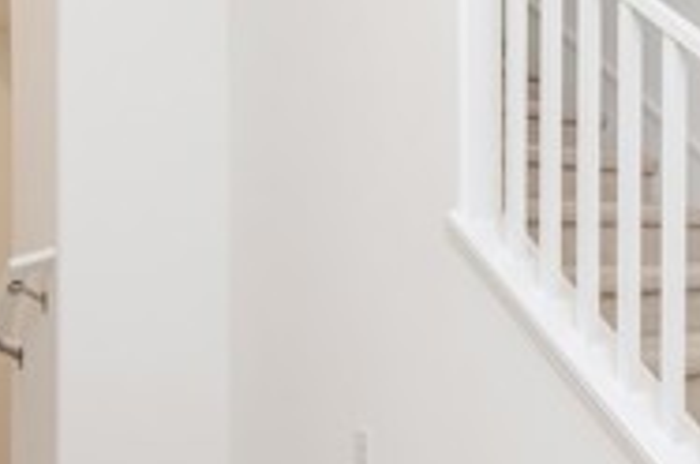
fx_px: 932
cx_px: 666
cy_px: 251
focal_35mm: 48
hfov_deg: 37.6
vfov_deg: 28.0
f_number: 4.5
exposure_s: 1/80
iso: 200
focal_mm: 14
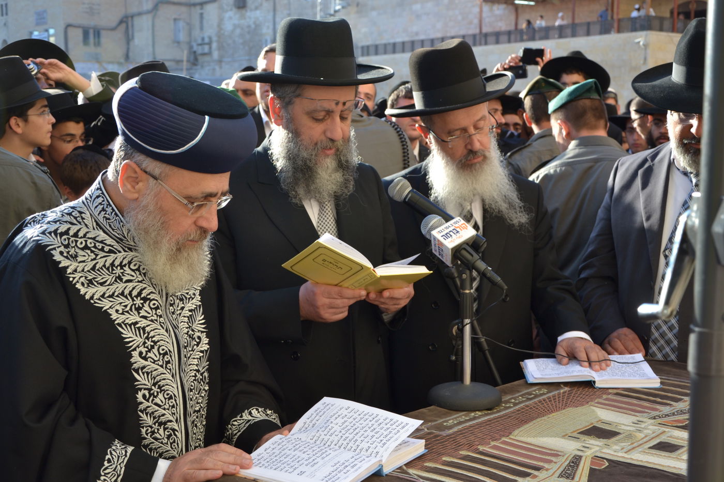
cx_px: 362
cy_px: 241
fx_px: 965
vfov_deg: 28.1
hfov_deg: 41.1
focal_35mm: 48
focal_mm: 32
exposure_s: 1/125
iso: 125
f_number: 5.6
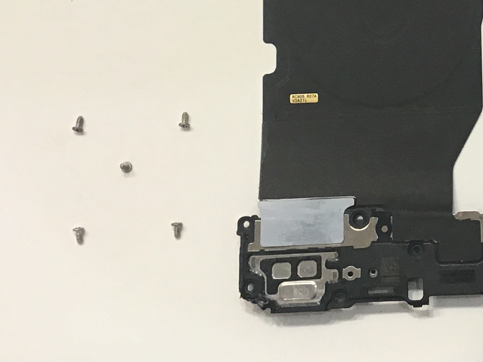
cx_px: 577
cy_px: 45
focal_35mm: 95
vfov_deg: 15.4
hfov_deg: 19.5
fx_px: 1326
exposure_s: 1/30
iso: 32
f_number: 2.4
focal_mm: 3.3
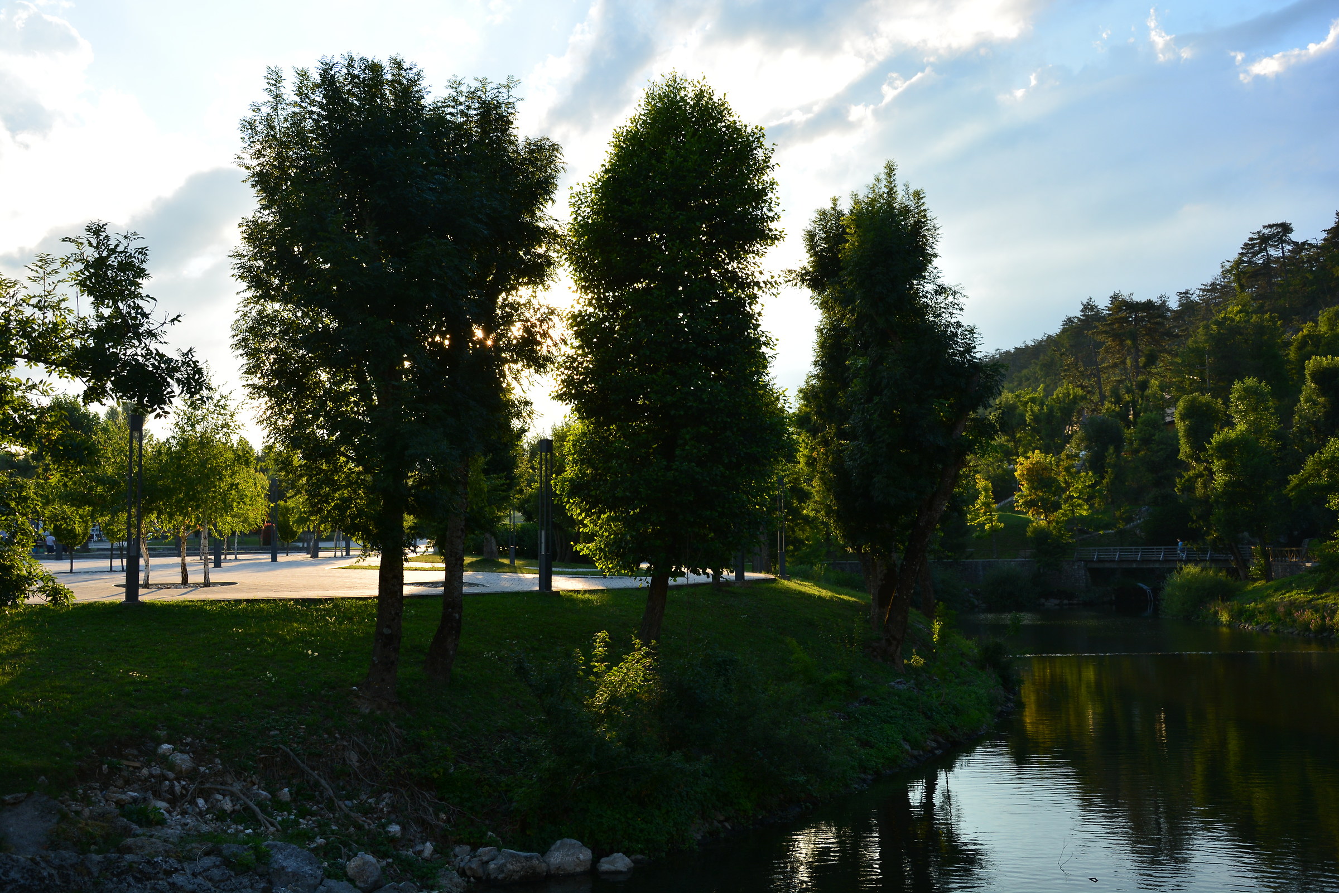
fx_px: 1395
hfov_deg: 51.3
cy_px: 446
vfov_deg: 35.5
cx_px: 670
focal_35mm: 38
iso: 200
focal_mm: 25
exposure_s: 1/250
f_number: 8
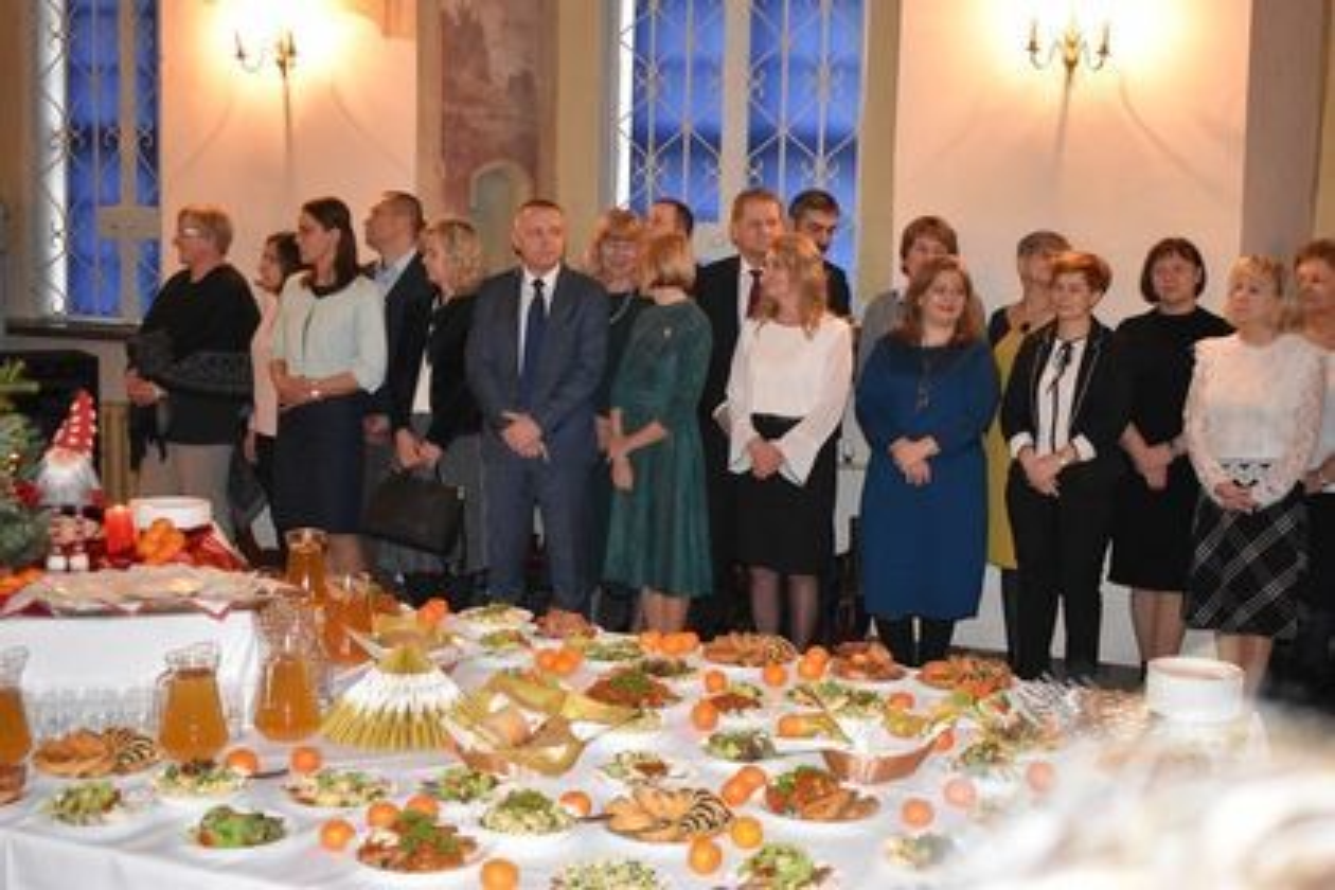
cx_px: 668
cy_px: 445
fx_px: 1780
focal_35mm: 48
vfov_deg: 28.1
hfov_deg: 41.1
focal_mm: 32
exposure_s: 1/60
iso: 3200
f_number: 4.5
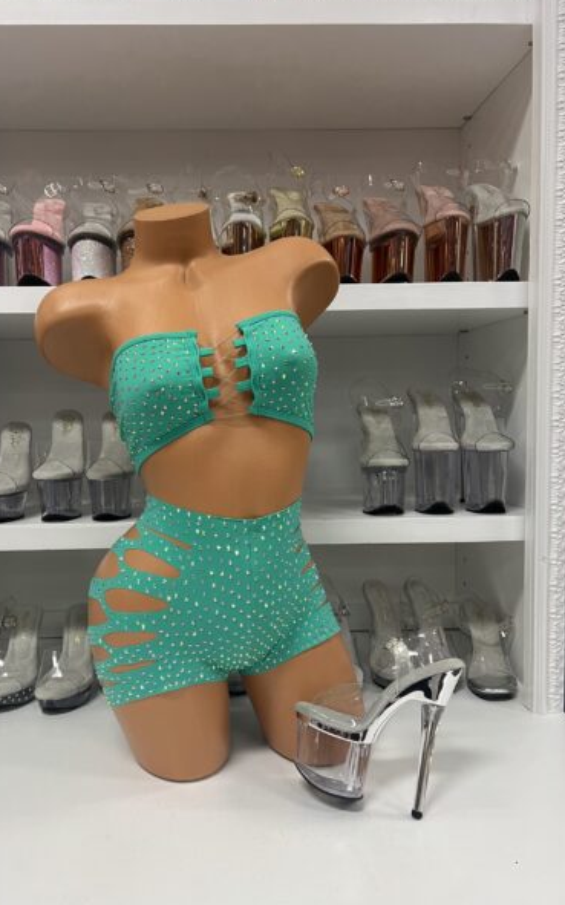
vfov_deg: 66.5
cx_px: 230
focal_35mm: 28
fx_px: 690
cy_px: 449
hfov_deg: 44.3
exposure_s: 1/60
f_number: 1.5
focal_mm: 5.7
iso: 100
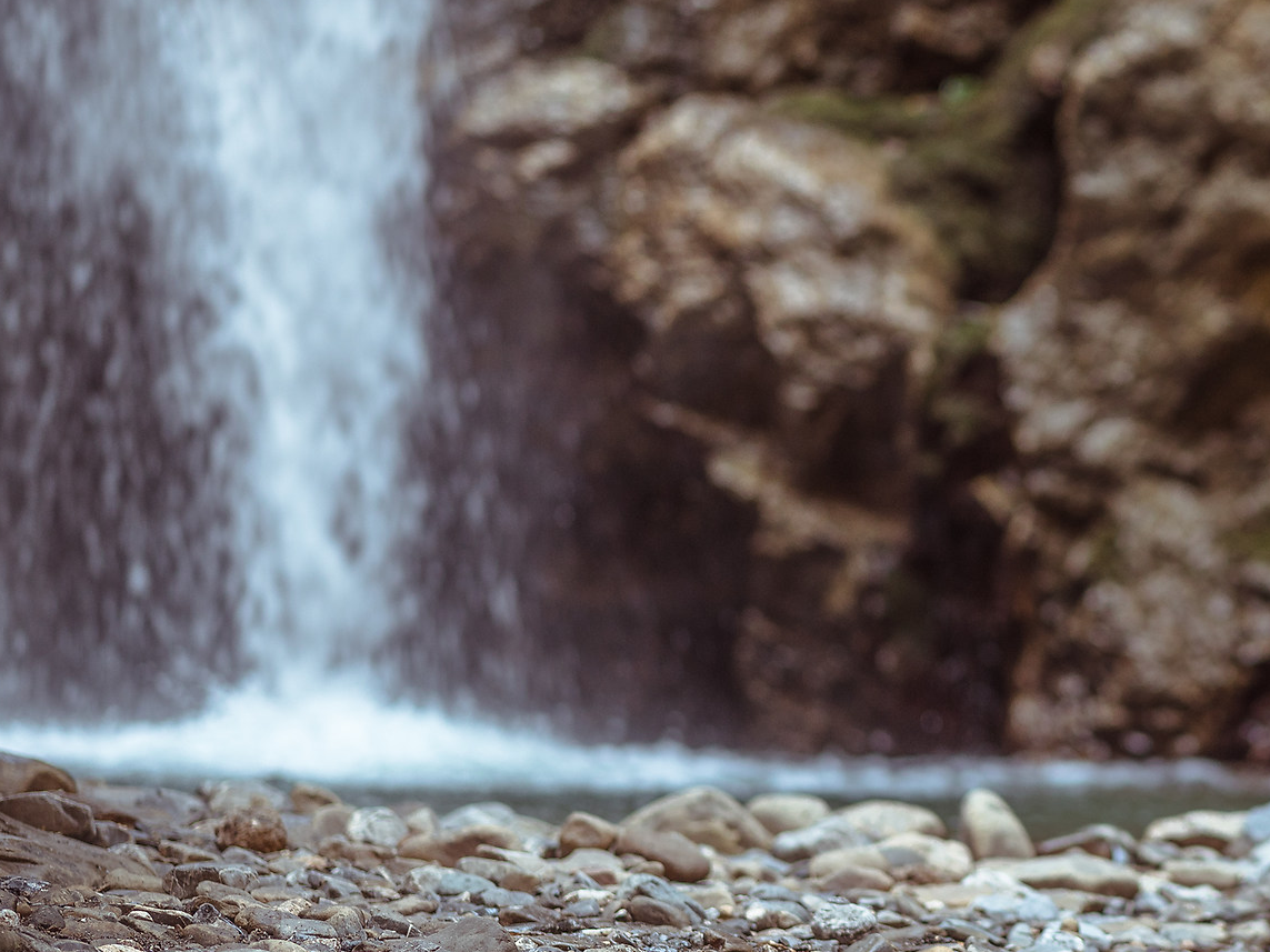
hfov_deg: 9.3
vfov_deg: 7.0
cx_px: 1194
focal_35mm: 212
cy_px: 512
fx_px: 7777
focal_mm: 105
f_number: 1.4
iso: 250
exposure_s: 1/200
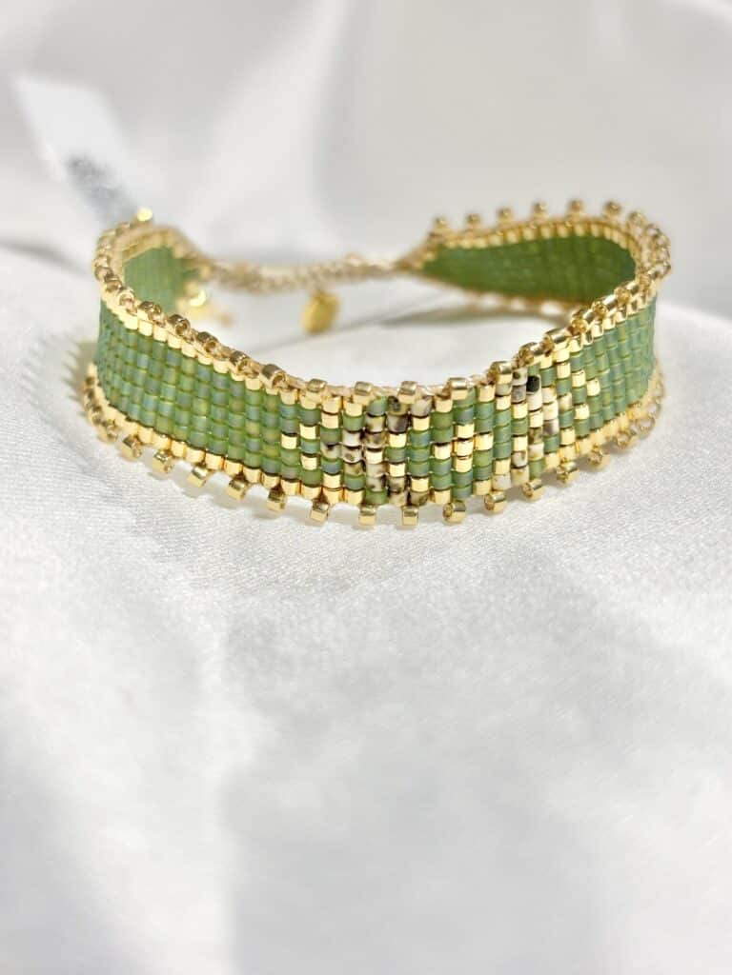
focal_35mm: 52
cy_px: 488
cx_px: 366
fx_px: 1466
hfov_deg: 28.0
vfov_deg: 36.8
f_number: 1.6
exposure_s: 1/313
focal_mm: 5.96
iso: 32
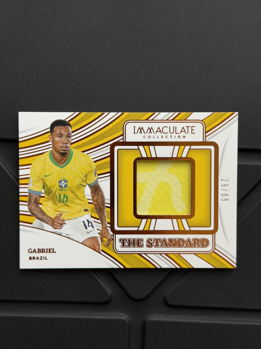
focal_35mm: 48
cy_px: 174
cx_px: 130
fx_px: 483
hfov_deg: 30.3
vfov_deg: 39.7
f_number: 1.78
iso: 100
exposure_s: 1/60
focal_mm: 6.76
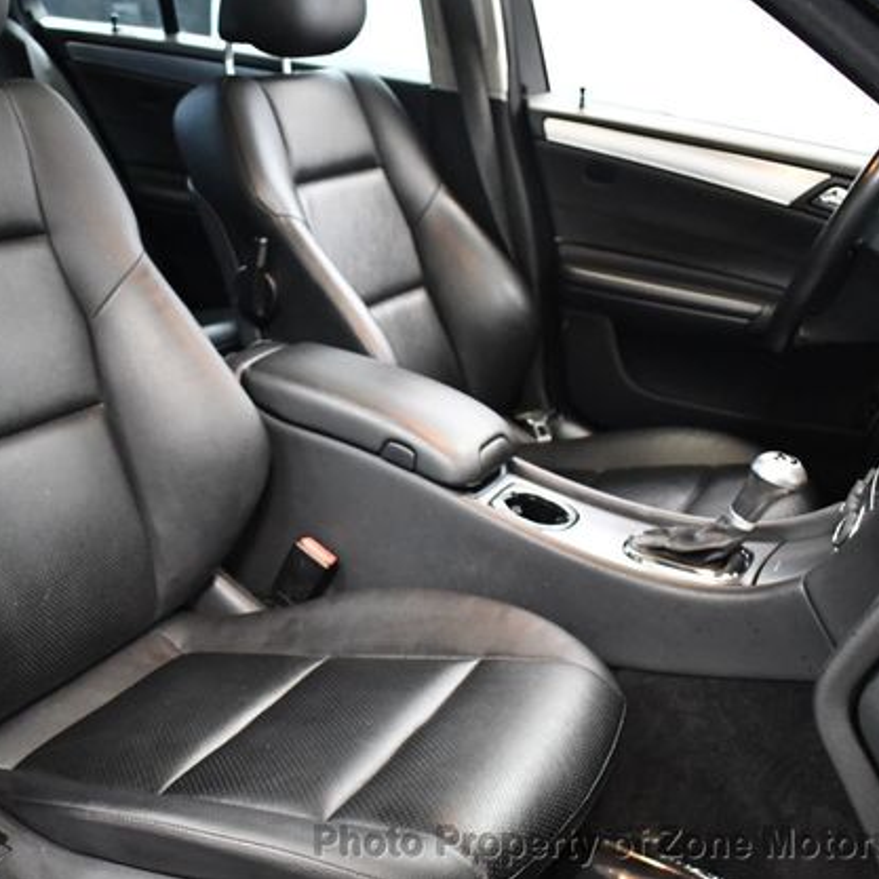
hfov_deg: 35.7
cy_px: 432
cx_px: 289
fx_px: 1350
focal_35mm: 47
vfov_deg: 36.1
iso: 3200
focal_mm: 18
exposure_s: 1/60
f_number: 3.5
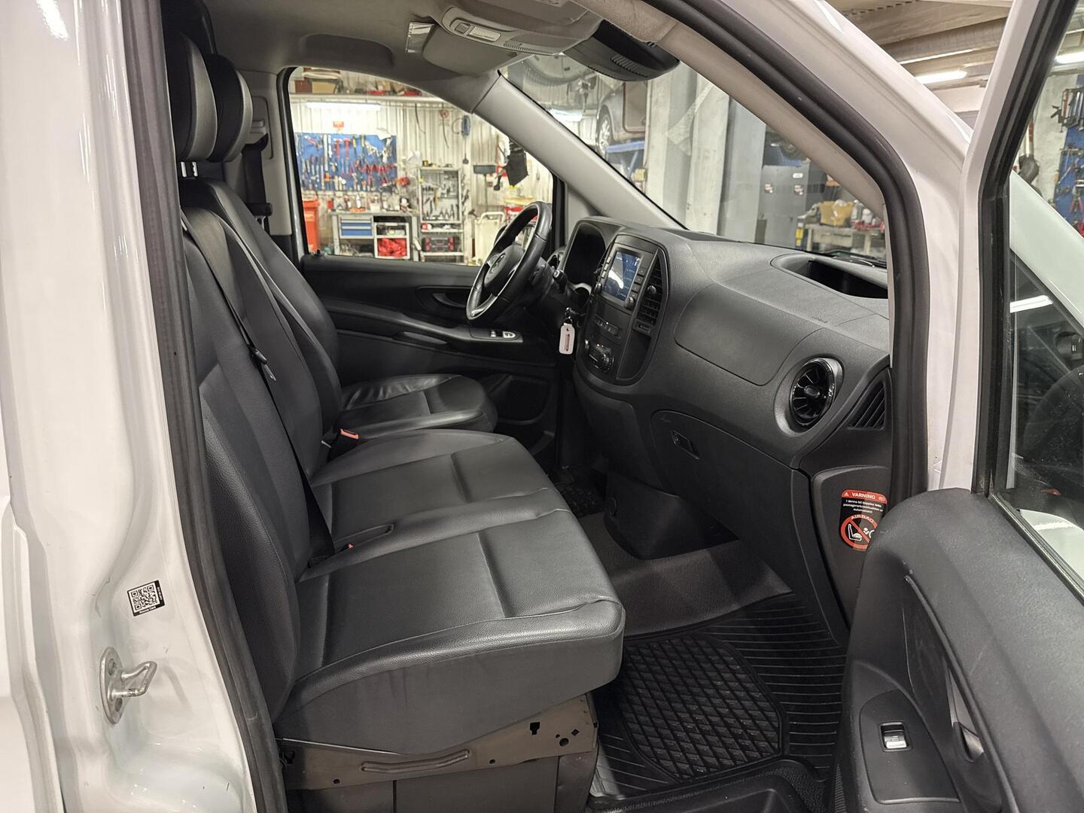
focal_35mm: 24
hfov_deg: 71.6
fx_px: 752
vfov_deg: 56.8
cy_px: 406
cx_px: 542
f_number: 1.78
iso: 320
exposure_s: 1/50
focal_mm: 6.76
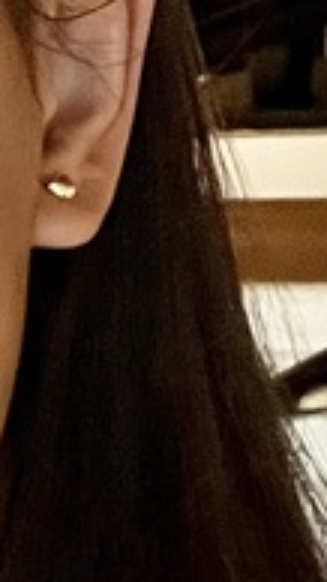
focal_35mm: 155
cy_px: 873
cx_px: -639
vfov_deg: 13.1
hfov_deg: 7.0
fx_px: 2391
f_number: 2.2
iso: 400
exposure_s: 1/43
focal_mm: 2.71
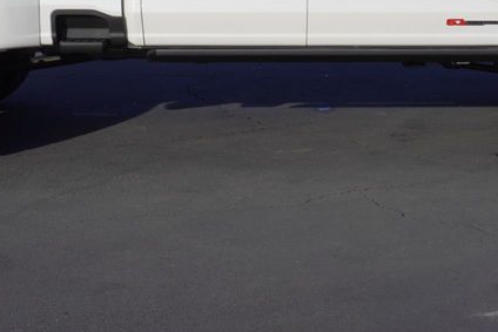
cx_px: 216
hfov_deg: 23.4
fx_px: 1204
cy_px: -7
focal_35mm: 87
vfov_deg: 15.4
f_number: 11
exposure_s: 1/200
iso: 100
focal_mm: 24
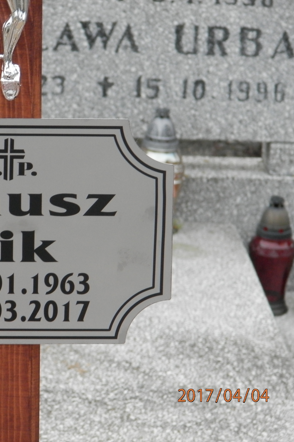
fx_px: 2609
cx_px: 10
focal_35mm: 213
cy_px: 221
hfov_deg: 6.4
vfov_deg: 9.7
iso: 200
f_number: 4.9
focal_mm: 27.4
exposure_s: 1/25
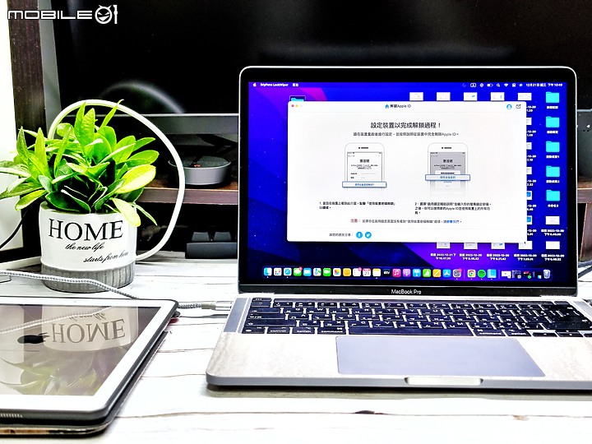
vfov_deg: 58.9
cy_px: 222
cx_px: 296
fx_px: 393
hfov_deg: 73.9
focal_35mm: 23
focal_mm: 8.7
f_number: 1.9
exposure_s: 1/120
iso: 316
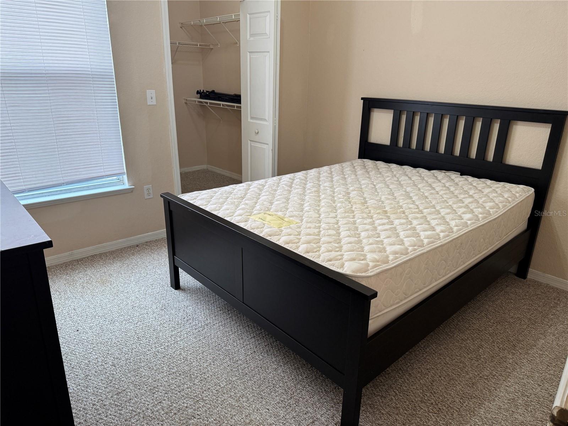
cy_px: 213
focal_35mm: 24
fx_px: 394
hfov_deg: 71.6
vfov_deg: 56.8
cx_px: 284
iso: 200
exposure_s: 1/120
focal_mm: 6.76
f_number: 1.78
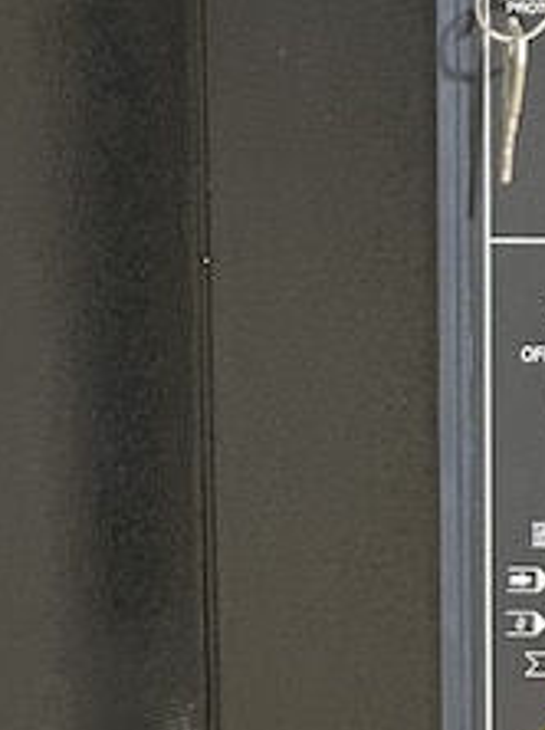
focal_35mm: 120
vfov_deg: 14.5
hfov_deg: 11.2
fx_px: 2524
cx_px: 1064
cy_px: -585
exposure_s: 1/40
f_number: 1.6
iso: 400
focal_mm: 4.2
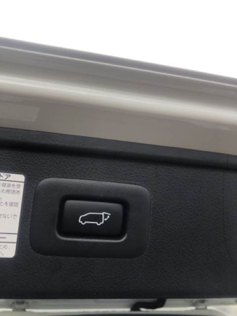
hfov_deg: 49.7
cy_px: 158
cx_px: 118
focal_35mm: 28
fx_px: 256
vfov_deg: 63.4
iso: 20
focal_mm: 3.99
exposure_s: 1/296
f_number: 1.8
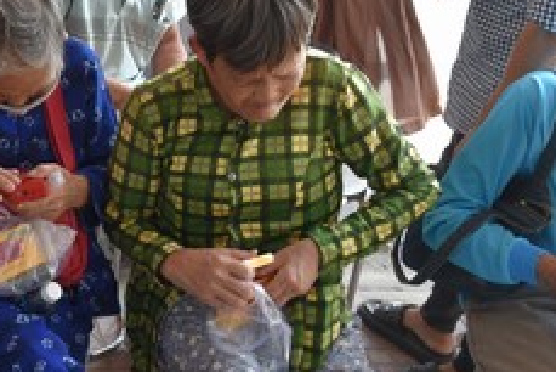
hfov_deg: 26.2
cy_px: 92
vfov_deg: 19.9
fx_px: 1051
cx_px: -121
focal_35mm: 68
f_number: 5.6
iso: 400
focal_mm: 24
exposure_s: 1/125
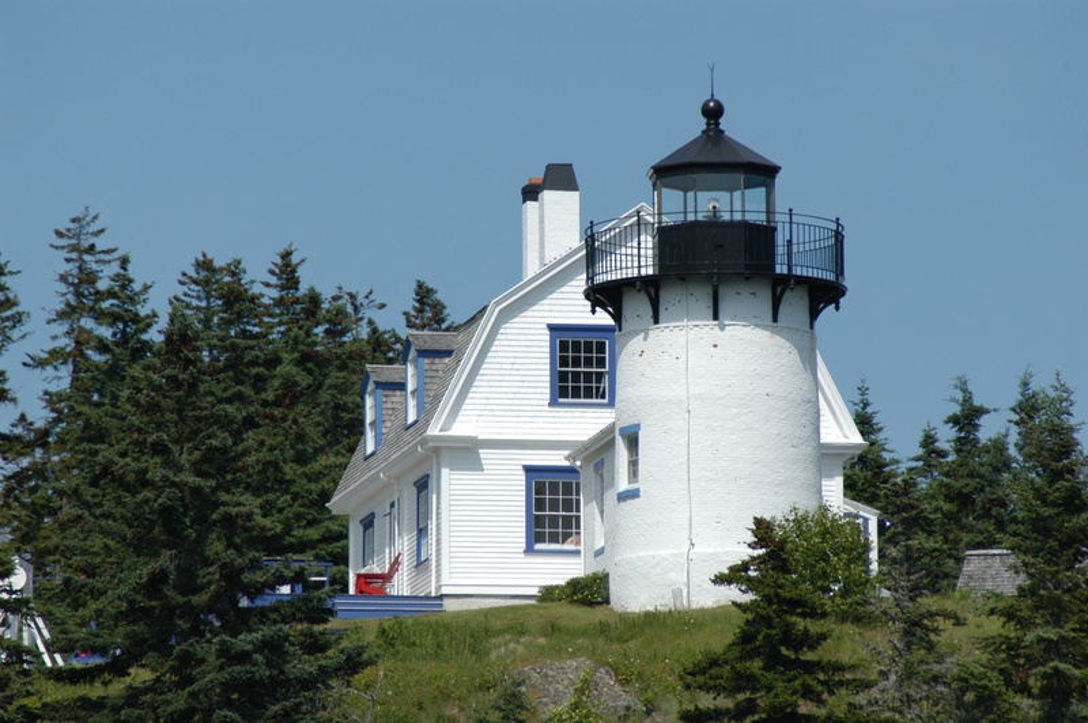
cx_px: 544
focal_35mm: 360
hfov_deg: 5.7
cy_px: 362
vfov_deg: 3.8
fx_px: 10871
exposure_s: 1/2500
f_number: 6.3
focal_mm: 240
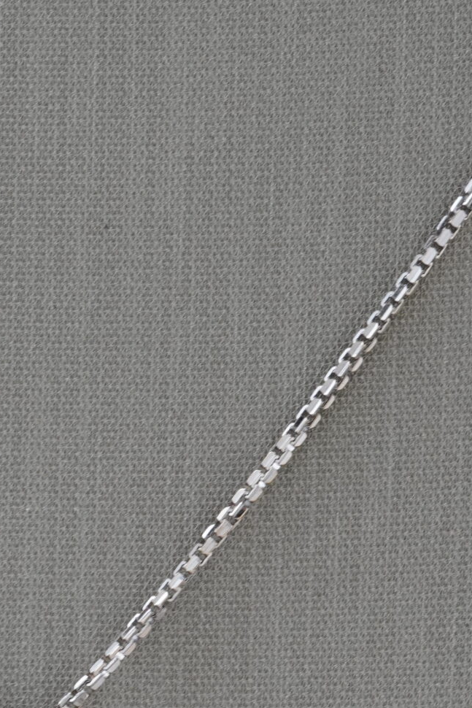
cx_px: -30
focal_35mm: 277
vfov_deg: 7.4
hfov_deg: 5.0
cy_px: 640
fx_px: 5445
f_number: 11
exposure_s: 1/100
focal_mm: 70
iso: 1000
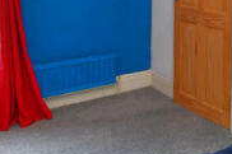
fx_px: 348
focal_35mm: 54
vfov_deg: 23.3
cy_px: -21
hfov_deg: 35.0
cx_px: 203
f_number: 4
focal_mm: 10
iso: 250
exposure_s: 1/60
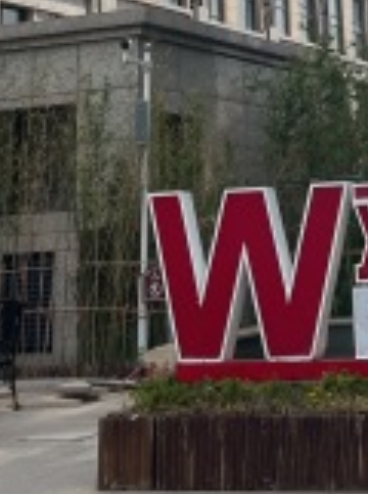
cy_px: -333
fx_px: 1352
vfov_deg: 17.6
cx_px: 310
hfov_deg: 15.4
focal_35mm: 95
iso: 50
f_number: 1.6
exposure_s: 1/7874
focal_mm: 5.1
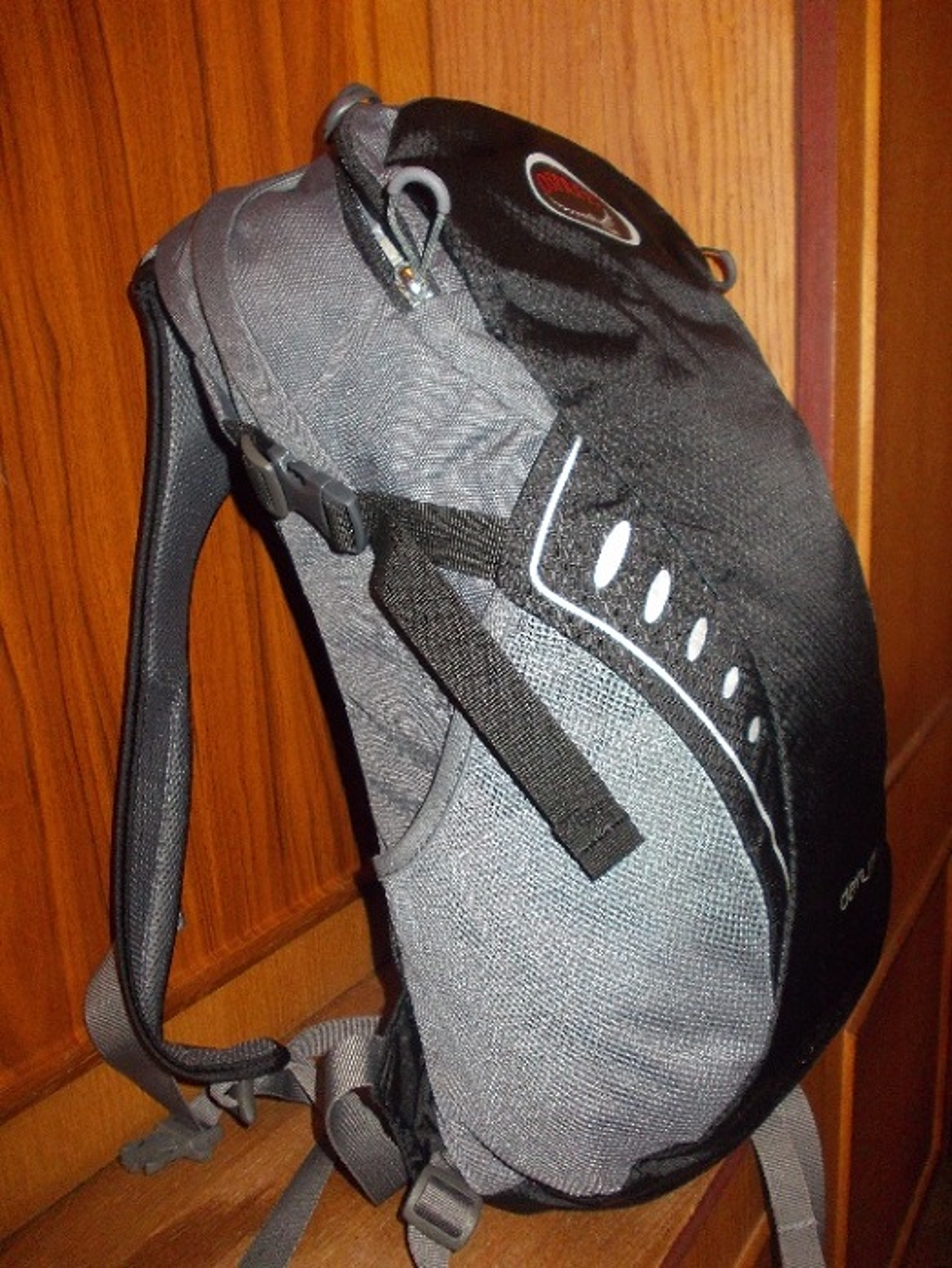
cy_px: 634
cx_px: 476
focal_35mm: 28
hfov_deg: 49.8
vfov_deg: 63.4
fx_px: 1026
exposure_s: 1/25
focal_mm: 4
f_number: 2.7
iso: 200
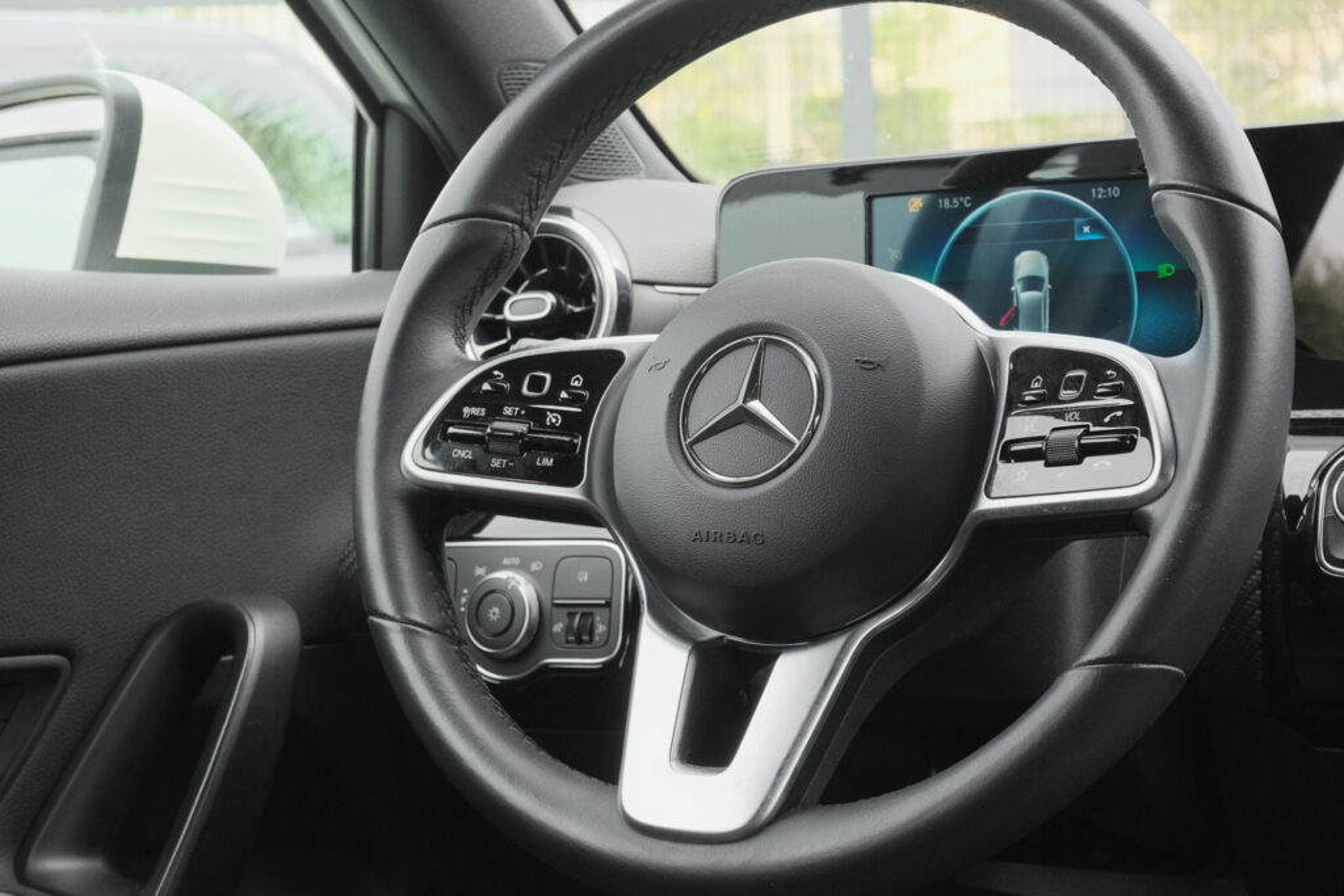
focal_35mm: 68
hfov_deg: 29.7
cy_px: 448
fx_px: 2539
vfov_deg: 20.0
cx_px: 672
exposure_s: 1/250
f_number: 9
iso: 2500
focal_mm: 45
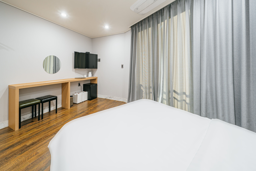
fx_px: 85
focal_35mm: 12
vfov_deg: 90.0
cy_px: 86
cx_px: 128
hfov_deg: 112.6
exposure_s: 1/2
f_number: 10
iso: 200
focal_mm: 12
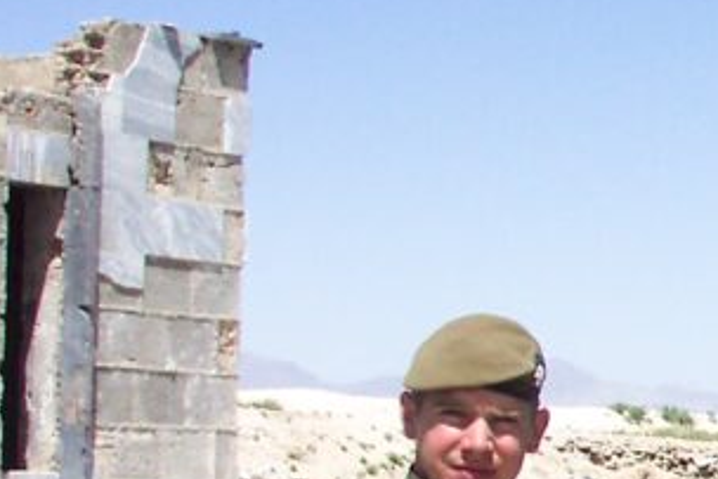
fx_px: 2754
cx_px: 1292
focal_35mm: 138
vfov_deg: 9.9
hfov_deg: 13.4
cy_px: 493
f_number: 9.5
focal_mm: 7.5
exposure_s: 1/180
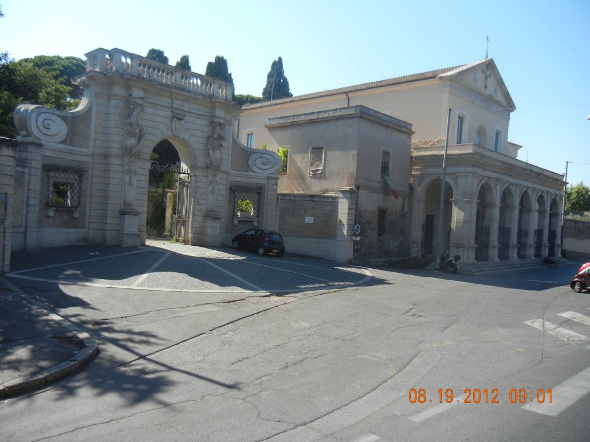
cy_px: 221
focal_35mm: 30
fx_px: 511
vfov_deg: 46.8
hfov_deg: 60.0
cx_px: 295
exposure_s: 1/767
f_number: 3.5
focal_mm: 5.4
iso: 160
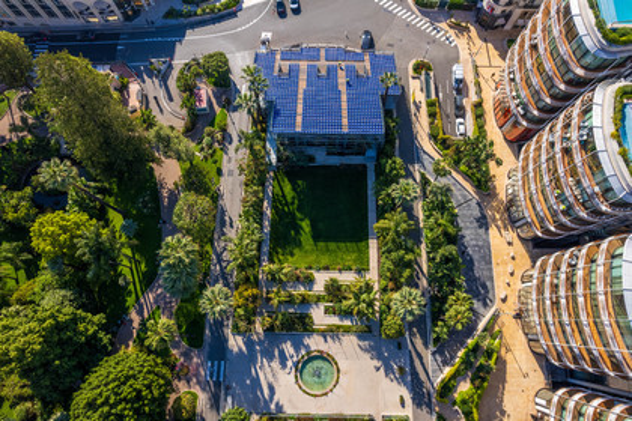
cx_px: 316
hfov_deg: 78.6
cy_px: 210
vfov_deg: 57.2
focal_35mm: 22
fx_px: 386
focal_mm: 8.4
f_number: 2.8
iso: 100
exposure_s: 1/1250
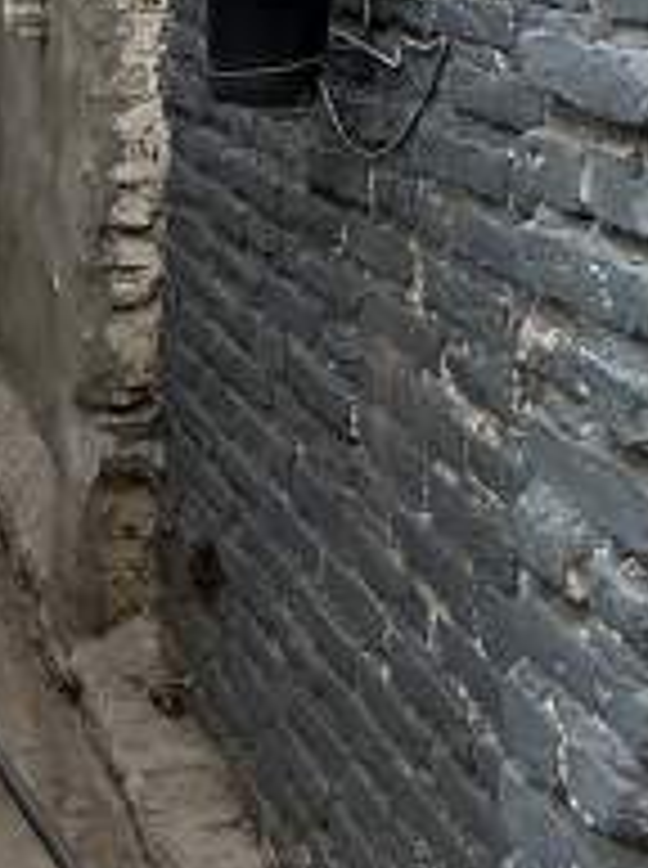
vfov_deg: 21.6
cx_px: -7
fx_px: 2204
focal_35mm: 88
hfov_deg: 16.4
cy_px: 31
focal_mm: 2.22
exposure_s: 1/193
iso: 40
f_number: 2.2
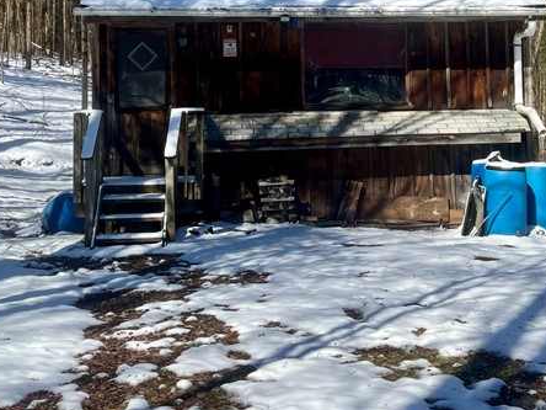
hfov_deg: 31.5
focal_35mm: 60
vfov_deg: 23.8
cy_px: 52
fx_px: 946
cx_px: 417
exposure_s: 1/3135
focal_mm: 5.1
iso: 50
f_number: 1.6
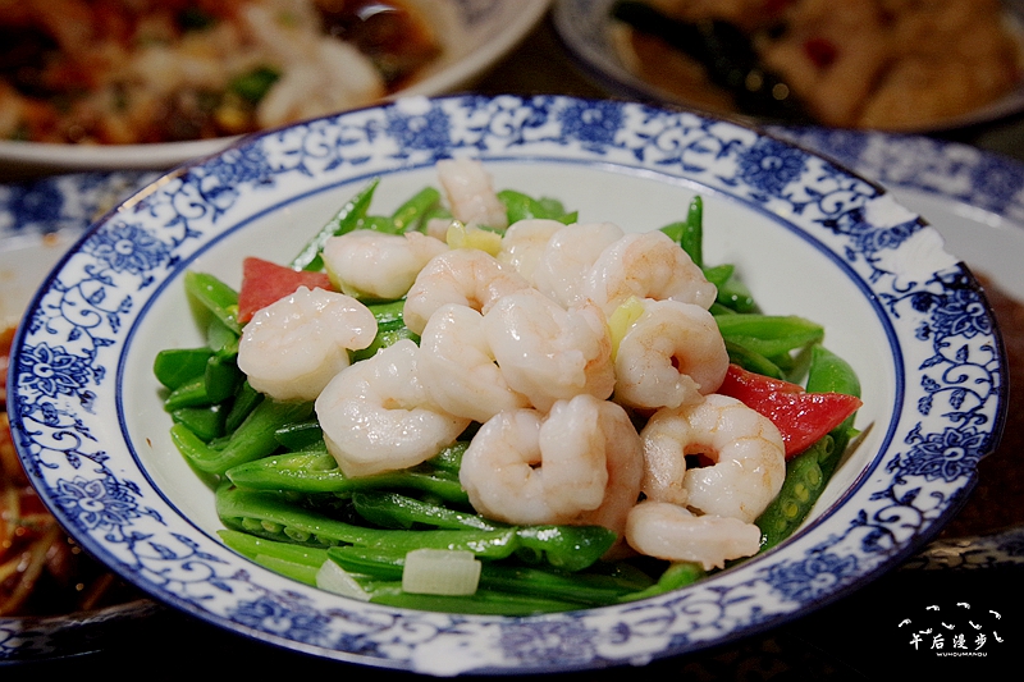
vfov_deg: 19.4
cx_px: 512
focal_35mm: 70
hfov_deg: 28.8
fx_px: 1991
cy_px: 341
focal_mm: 70
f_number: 7.1
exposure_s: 1/400
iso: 1600
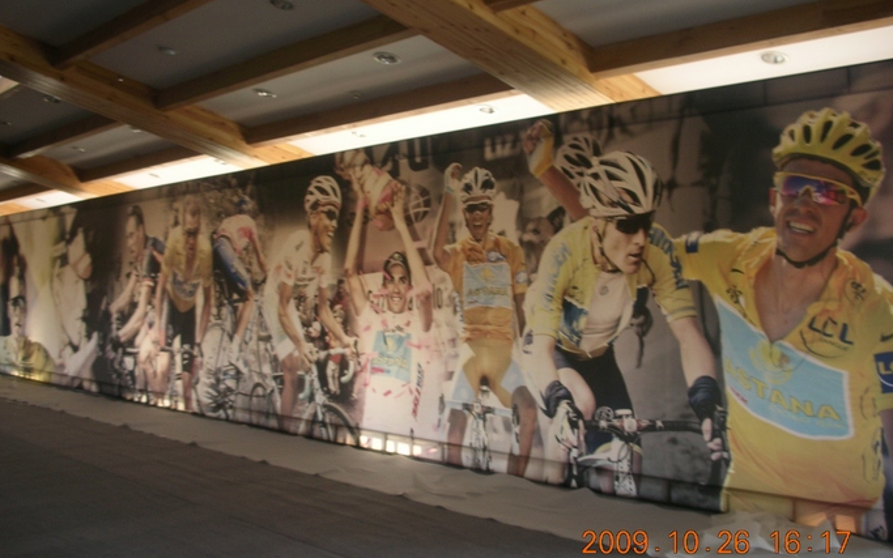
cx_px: 450
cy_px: 271
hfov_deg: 51.5
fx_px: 925
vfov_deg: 33.6
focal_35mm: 38
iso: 50
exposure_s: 1/8
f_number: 3
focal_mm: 5.8
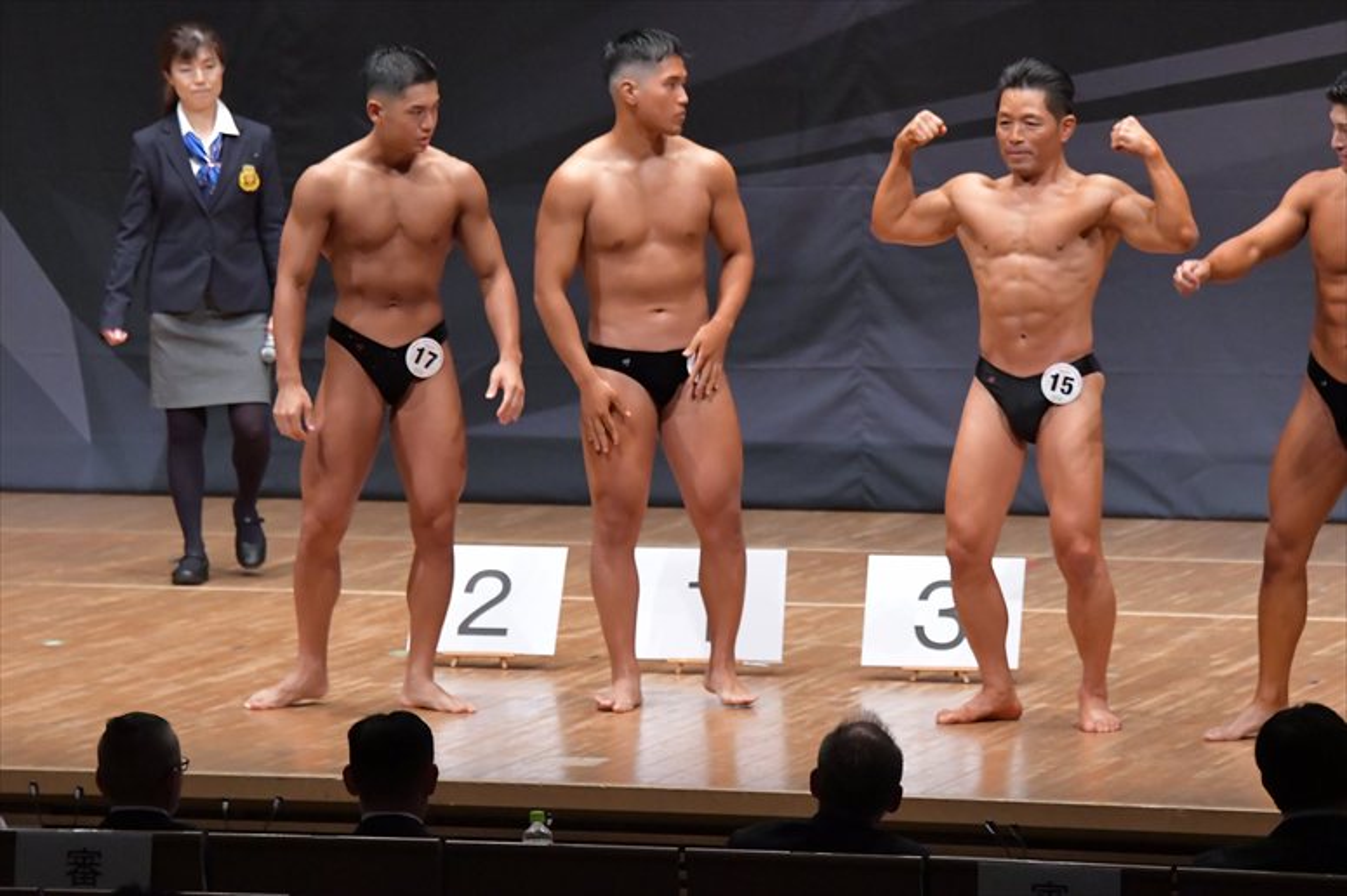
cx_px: 674
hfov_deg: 9.2
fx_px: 8415
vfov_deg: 6.1
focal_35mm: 225
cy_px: 448
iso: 8000
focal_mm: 150
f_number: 5.6
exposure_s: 1/400
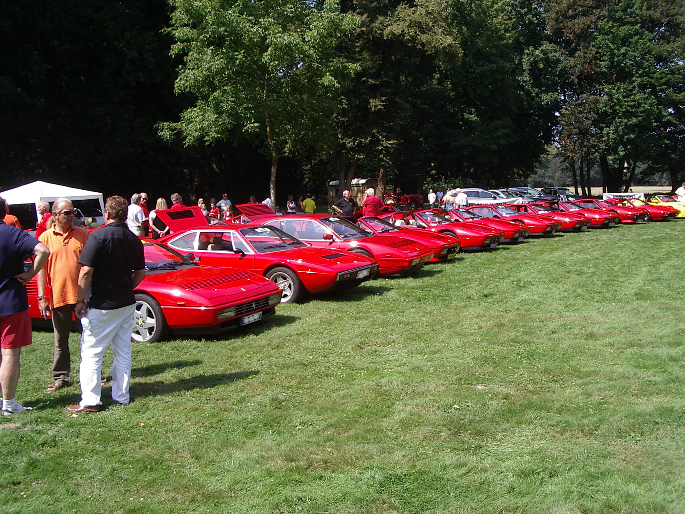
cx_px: 342
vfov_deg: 37.7
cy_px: 257
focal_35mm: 38
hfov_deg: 49.0
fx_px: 752
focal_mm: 5.8
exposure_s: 1/200
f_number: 4.8
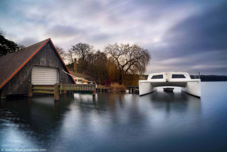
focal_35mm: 18
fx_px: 113
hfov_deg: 90.0
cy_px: 76
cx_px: 114
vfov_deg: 67.4
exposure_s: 1.6
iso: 100
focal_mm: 18
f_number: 11
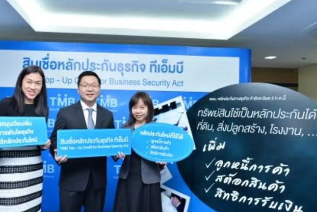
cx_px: 128
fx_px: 255
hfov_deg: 63.1
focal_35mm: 29
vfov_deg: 45.0
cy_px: 109
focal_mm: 24
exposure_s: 1/60
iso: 800
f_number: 5.6
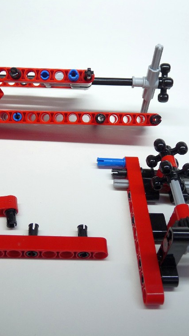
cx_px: 85
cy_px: 166
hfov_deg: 29.7
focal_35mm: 40
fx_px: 356
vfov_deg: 50.5
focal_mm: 4.8
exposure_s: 1/25
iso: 100
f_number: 2.8
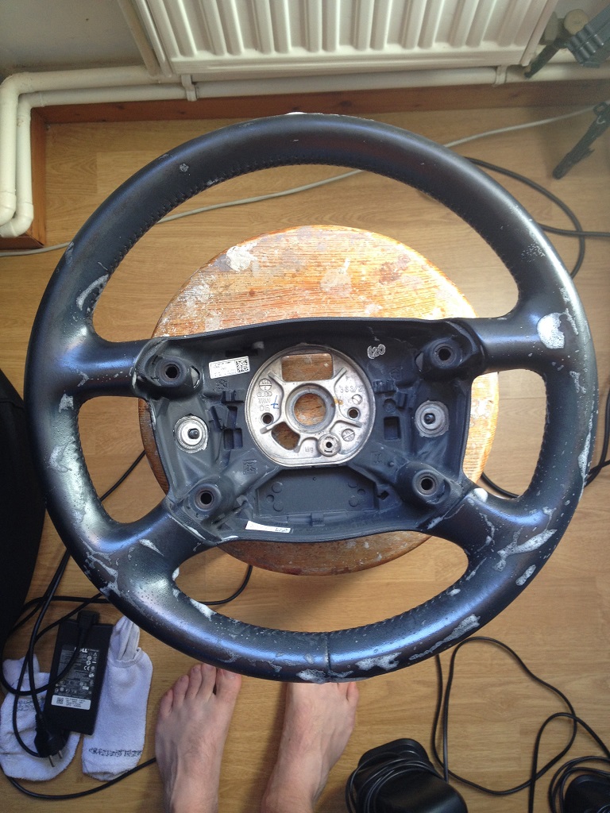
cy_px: 406
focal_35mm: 35
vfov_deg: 52.6
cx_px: 305
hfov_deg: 40.7
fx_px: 822
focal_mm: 4.28
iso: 64
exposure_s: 1/30
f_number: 2.4
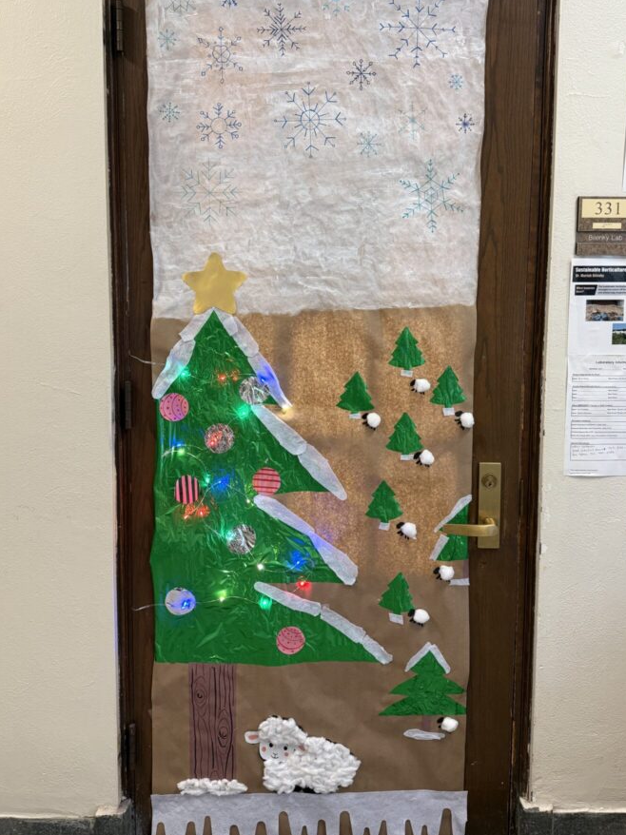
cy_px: 362
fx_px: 675
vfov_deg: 63.2
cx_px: 333
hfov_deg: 49.7
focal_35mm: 28
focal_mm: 6.76
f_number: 1.78
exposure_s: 1/60
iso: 250
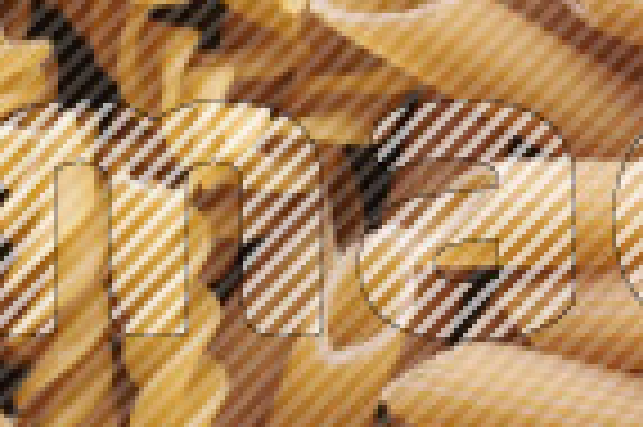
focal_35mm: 280
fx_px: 4995
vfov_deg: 4.9
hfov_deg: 7.3
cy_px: 184
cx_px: 778
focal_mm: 50
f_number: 8
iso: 160
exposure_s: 1/100
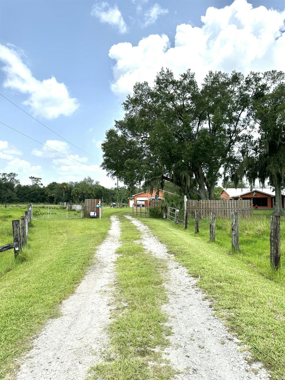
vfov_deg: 71.6
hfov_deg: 56.8
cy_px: 190
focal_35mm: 24
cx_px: 142
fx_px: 263
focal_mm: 6.86
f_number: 1.78
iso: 80
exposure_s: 1/4762
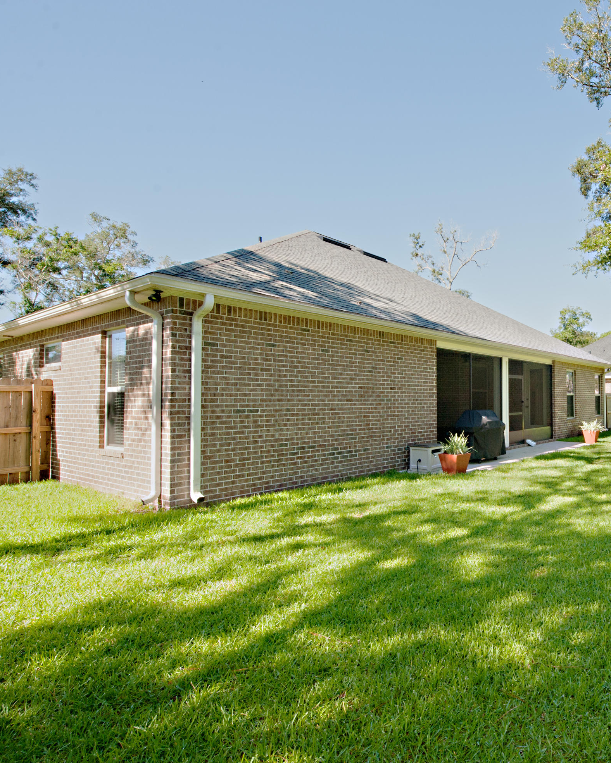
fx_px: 452
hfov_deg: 61.9
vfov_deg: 80.4
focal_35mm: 20
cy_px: 380
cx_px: 496
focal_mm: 14
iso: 320
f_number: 10
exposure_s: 1/200
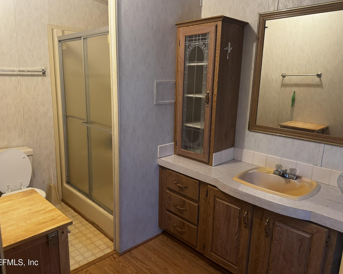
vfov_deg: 54.9
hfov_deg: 65.9
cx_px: 154
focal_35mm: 26
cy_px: 133
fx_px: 264
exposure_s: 1/60
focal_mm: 6.76
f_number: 1.78
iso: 400
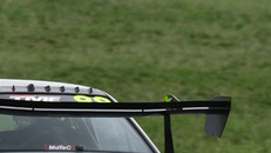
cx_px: -48
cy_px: 133
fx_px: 16019
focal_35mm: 2229
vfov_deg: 0.5
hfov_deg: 1.0
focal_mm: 410
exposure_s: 1/640
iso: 800
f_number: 11
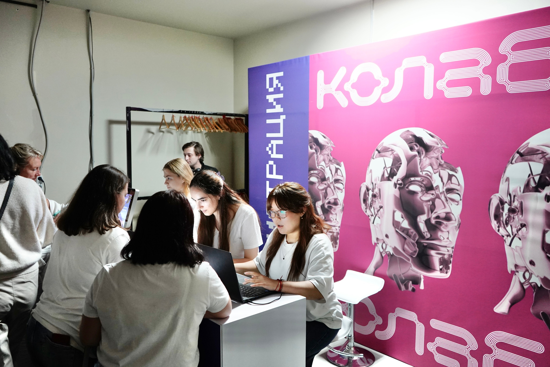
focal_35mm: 28
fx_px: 428
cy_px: 184
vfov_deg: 46.4
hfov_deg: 65.5
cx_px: 275
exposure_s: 1/100
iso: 4000
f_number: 3.5
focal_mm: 28
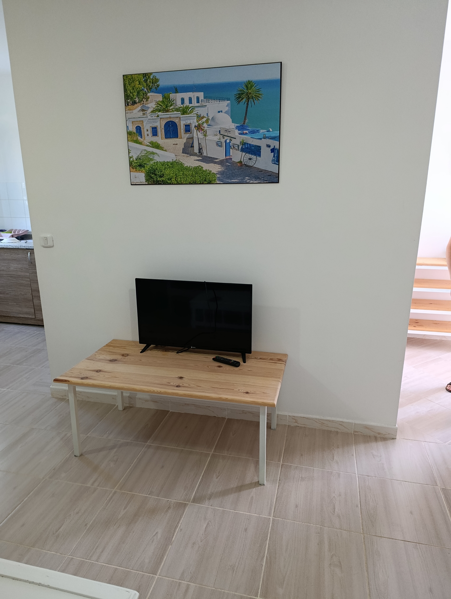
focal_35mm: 23
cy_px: 300
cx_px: 226
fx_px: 399
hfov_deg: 59.0
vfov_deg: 73.8
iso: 717
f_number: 1.65
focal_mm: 6.11
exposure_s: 1/50
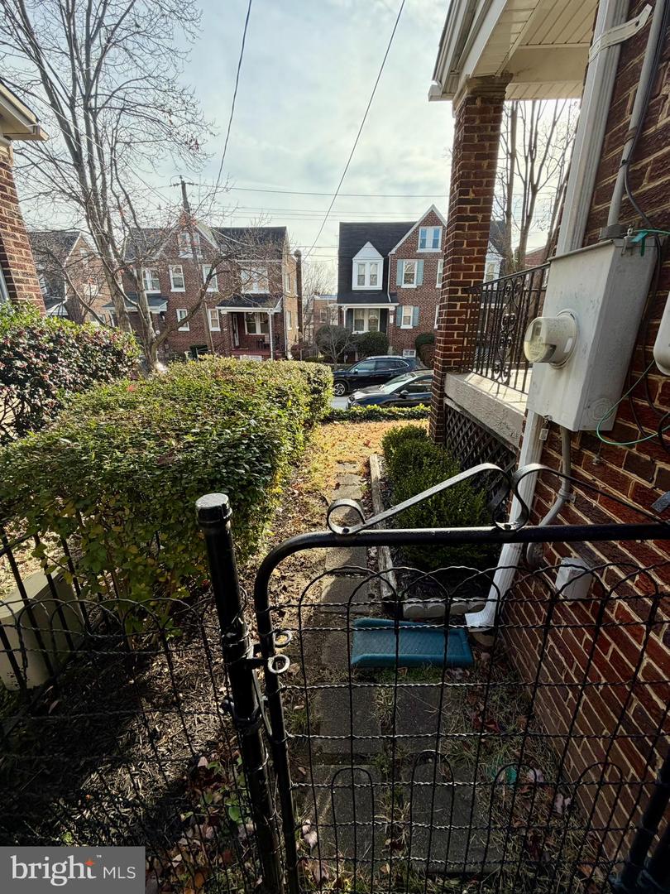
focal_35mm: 14
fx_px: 361
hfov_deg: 85.7
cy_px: 447
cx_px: 335
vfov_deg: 102.1
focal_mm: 2.22
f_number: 2.2
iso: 50
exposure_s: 1/502
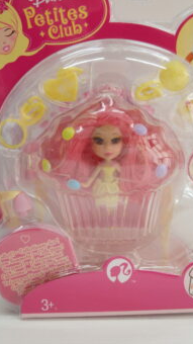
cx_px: 114
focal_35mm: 44
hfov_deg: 27.2
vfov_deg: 46.6
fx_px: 398
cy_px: 153
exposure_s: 1/60
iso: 1000
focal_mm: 21
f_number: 5.6
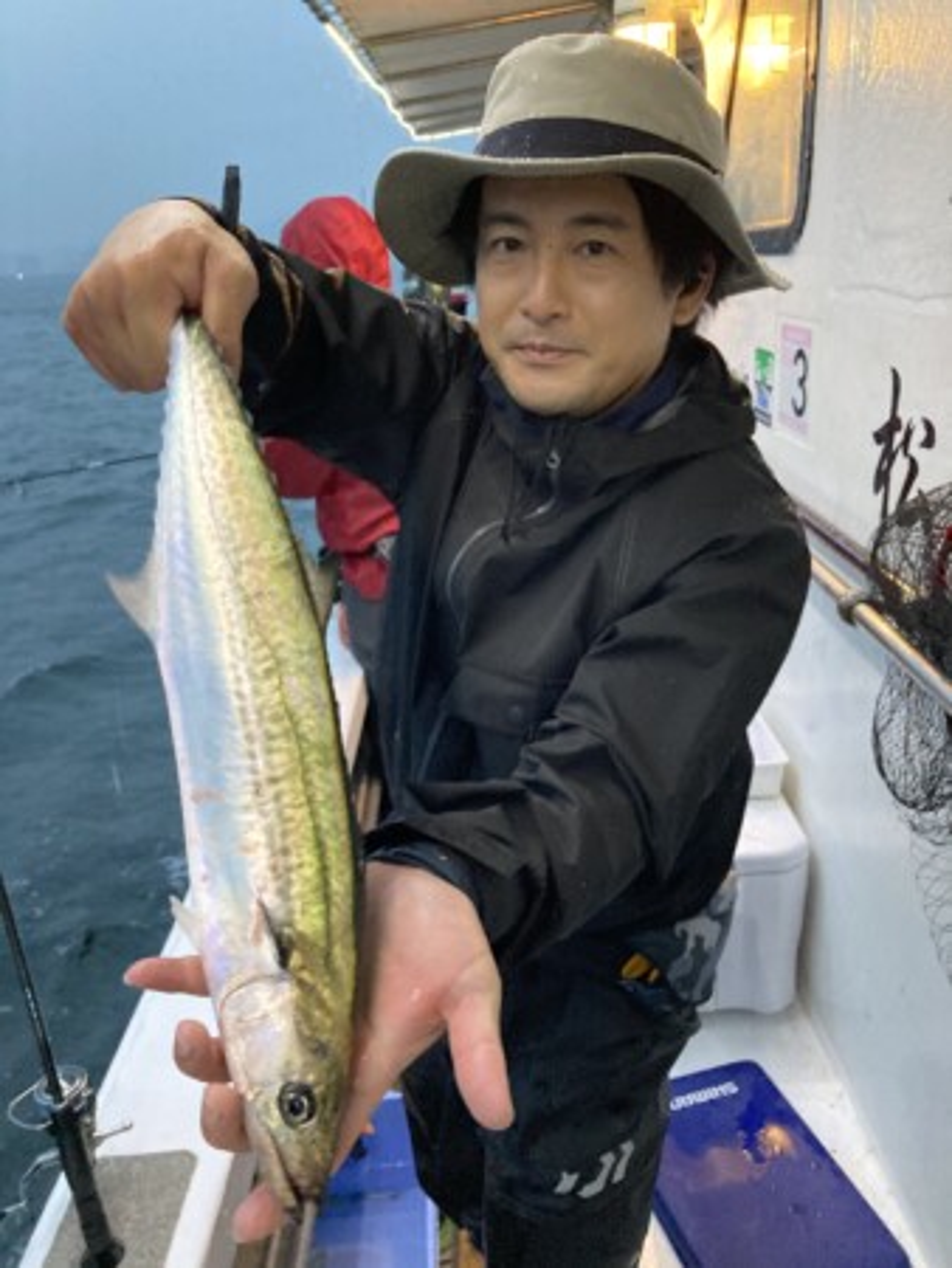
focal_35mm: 28
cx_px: 476
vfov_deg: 63.4
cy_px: 634
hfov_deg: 49.8
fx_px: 1026
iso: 320
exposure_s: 1/40
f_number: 1.8
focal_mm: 3.99
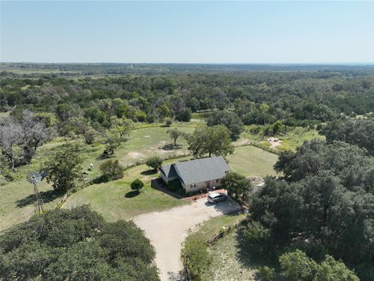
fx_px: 259
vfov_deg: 56.8
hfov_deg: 71.6
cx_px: 187
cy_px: 140
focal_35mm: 24
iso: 240
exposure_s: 1/3200
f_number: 2.8
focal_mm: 12.29
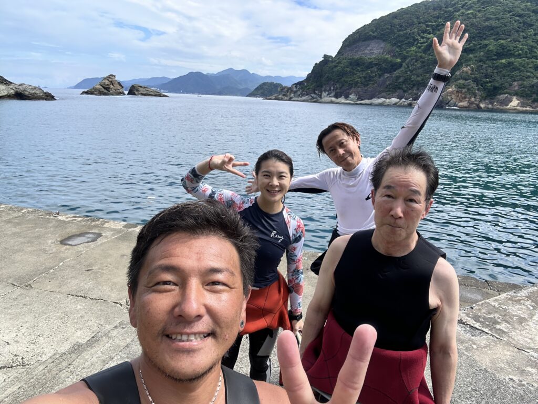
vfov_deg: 58.9
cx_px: 269
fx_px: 357
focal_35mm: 23
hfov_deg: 73.9
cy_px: 202
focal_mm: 2.69
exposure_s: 1/659
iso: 25
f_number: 1.9
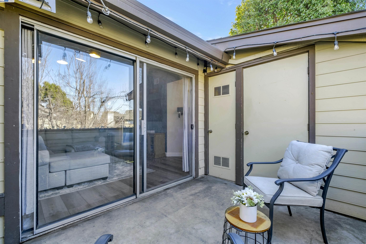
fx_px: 152
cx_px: 183
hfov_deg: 100.4
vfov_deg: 77.3
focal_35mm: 15
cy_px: 122
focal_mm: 10
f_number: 8
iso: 160
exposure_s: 1/15
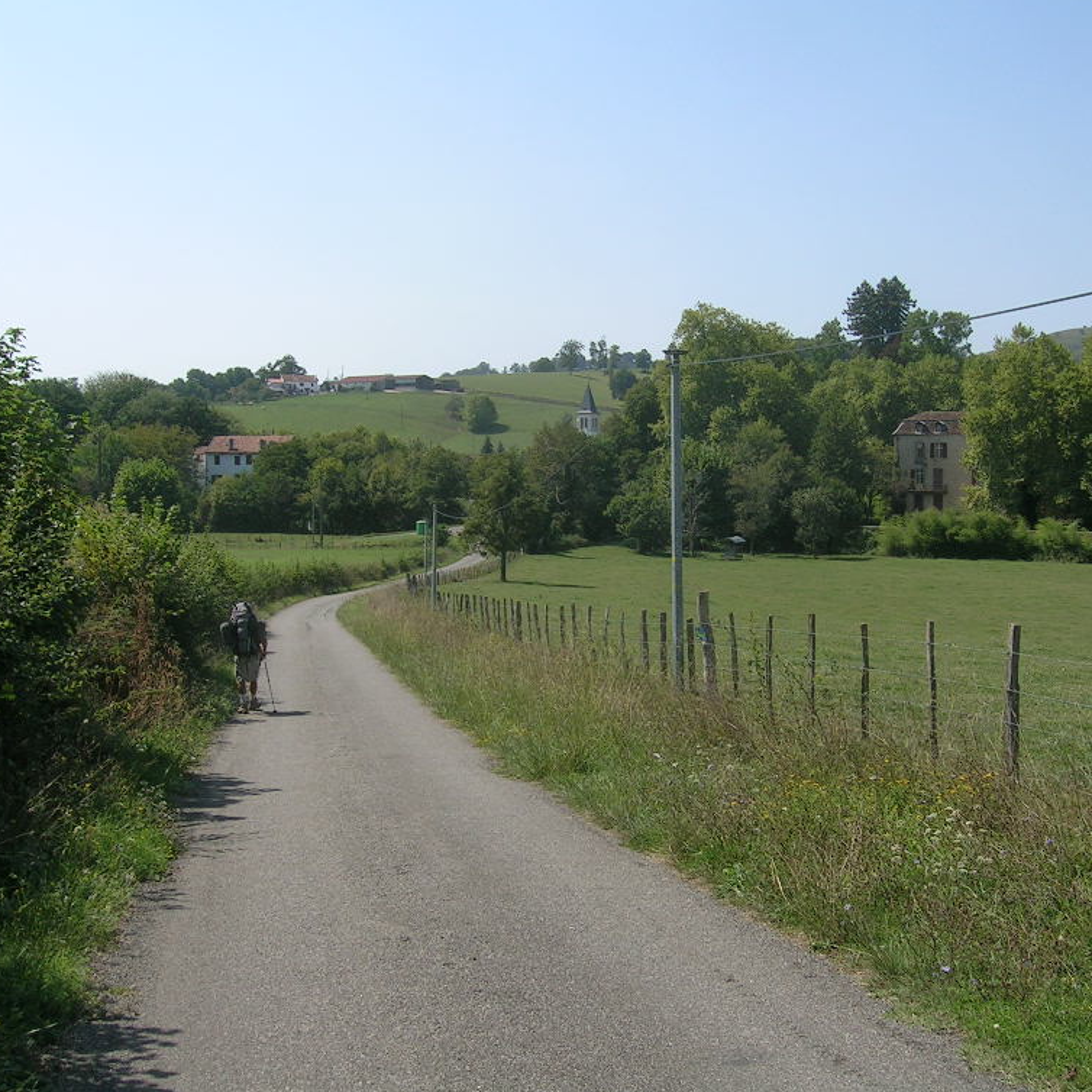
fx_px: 1499
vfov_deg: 40.0
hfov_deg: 39.9
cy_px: 539
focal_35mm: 42
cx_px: 630
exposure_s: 1/456
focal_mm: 5.4
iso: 50
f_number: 4.8
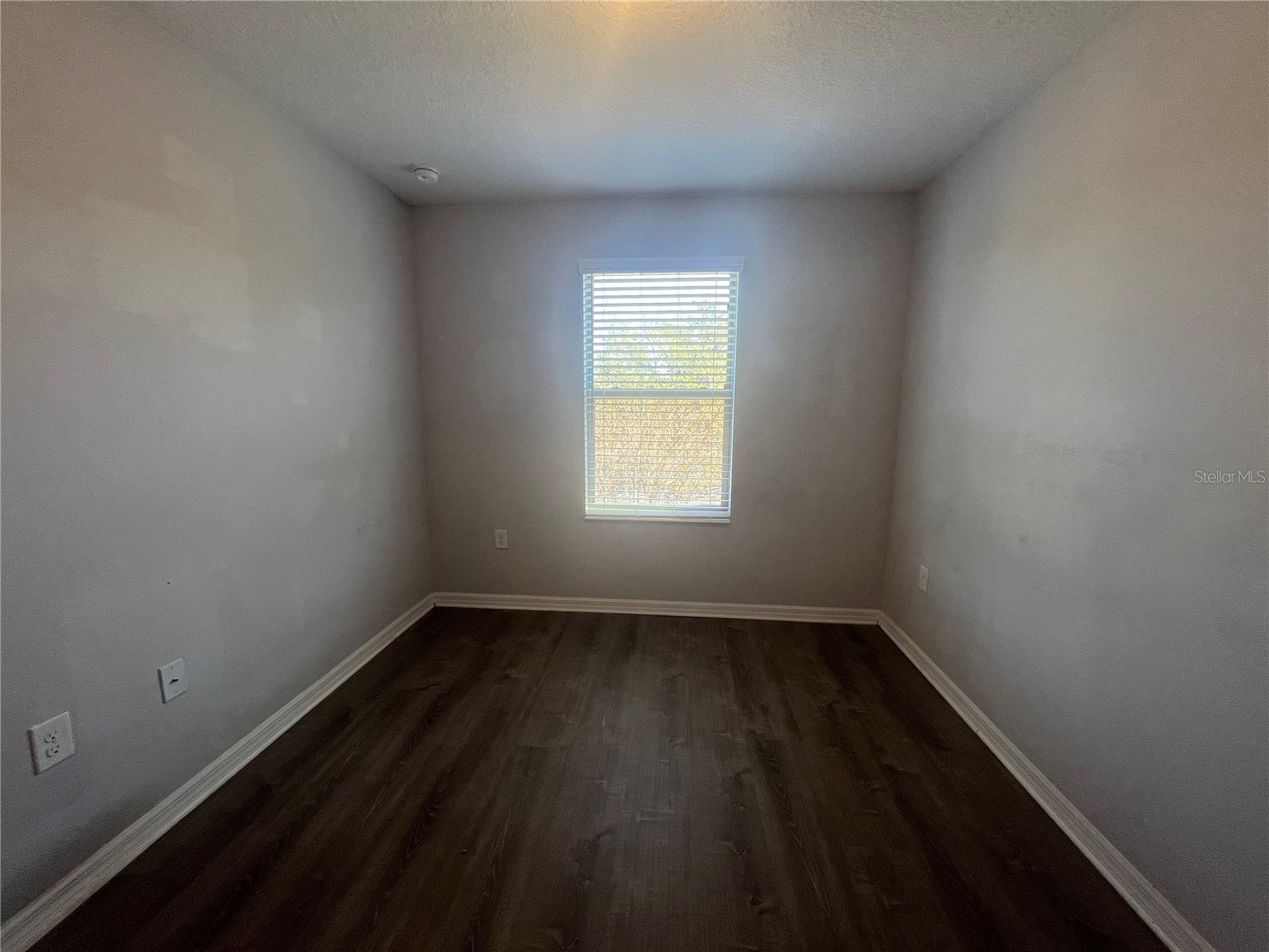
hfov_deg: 106.2
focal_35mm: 13
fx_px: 477
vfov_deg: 89.9
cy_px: 476
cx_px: 634
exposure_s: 1/120
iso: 100
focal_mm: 1.57
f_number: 1.8
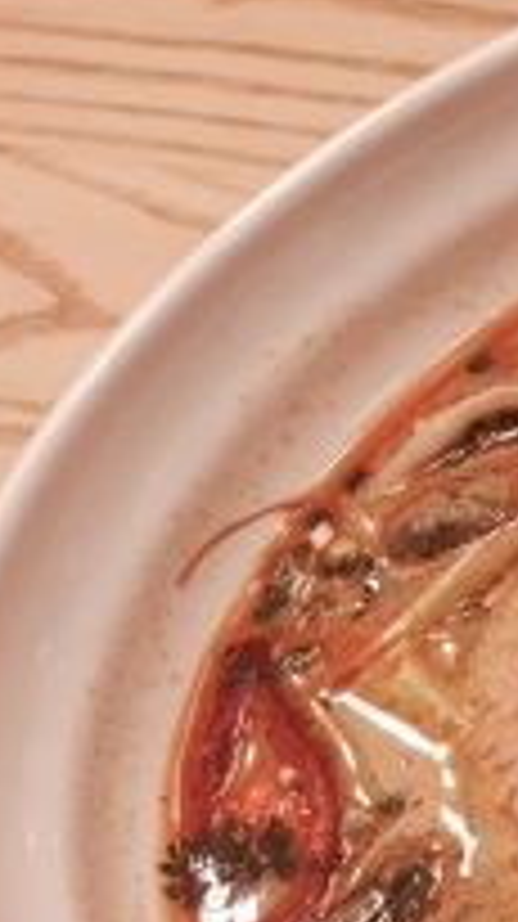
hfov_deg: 9.9
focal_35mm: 108
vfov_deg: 19.7
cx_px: 1239
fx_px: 2643
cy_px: 645
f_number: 2.2
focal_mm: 4.15
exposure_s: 1/17
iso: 32
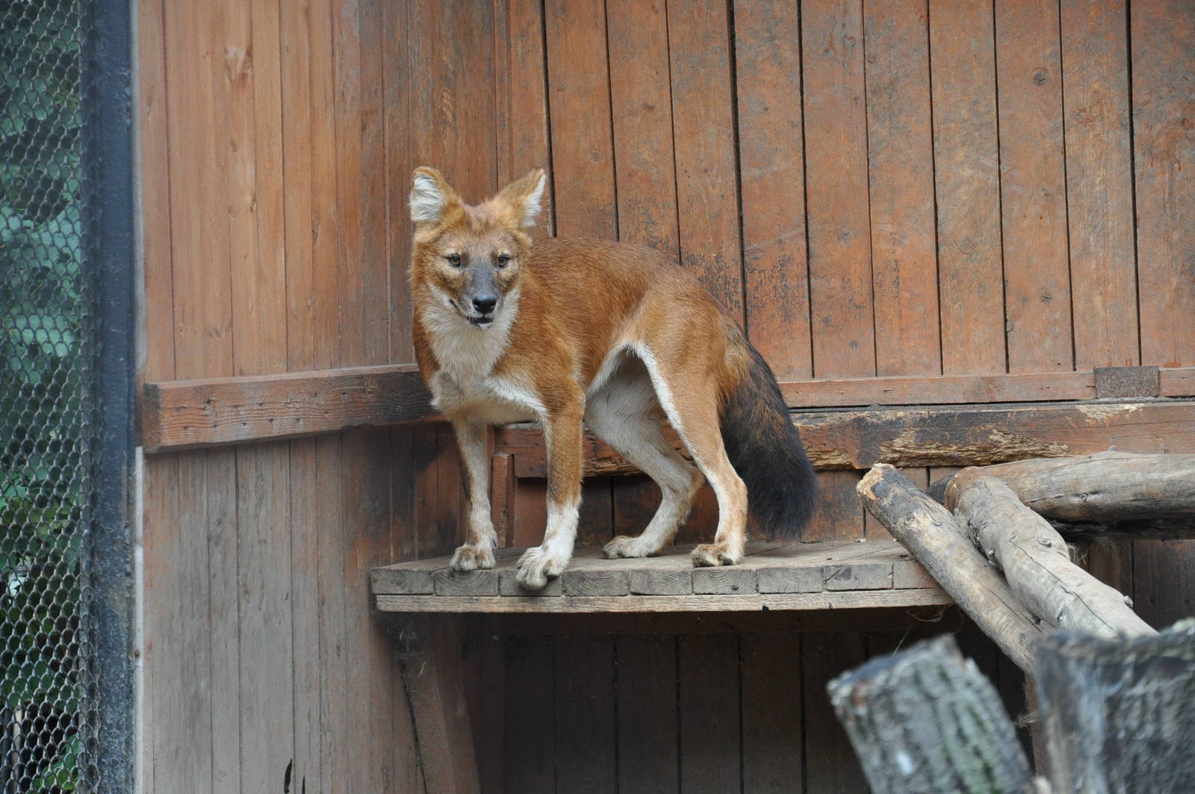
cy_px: 397
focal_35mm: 158
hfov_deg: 13.1
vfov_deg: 8.7
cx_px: 598
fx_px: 5222
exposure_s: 1/250
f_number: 5.6
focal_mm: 105
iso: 800
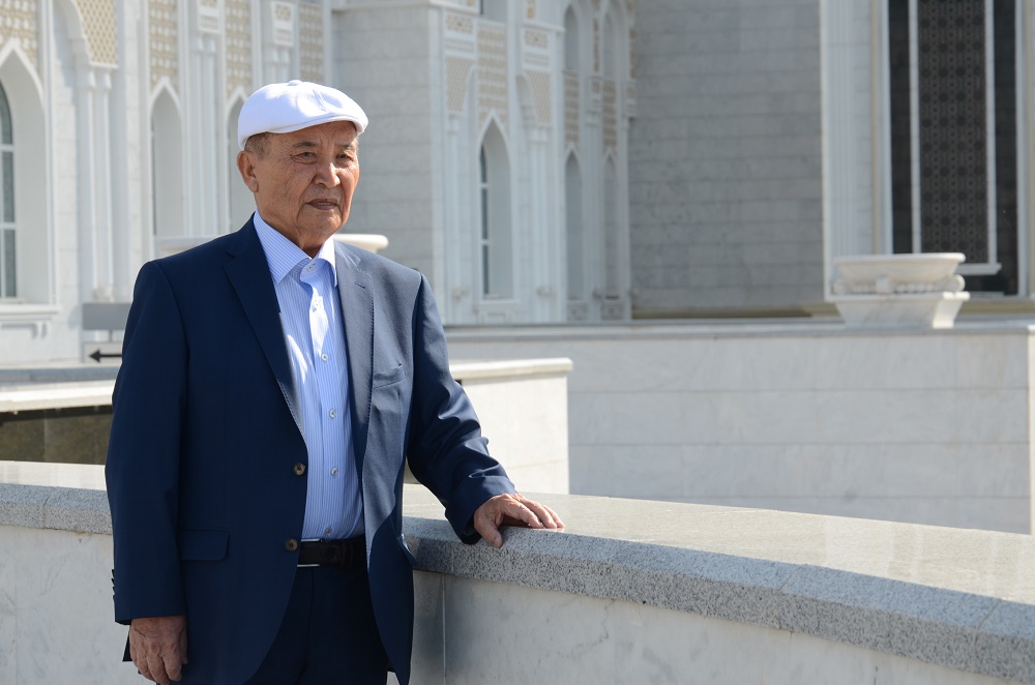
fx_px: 3442
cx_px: 518
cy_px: 342
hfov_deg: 17.1
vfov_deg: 11.4
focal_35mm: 120
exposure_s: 1/200
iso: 160
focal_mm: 80
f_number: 10
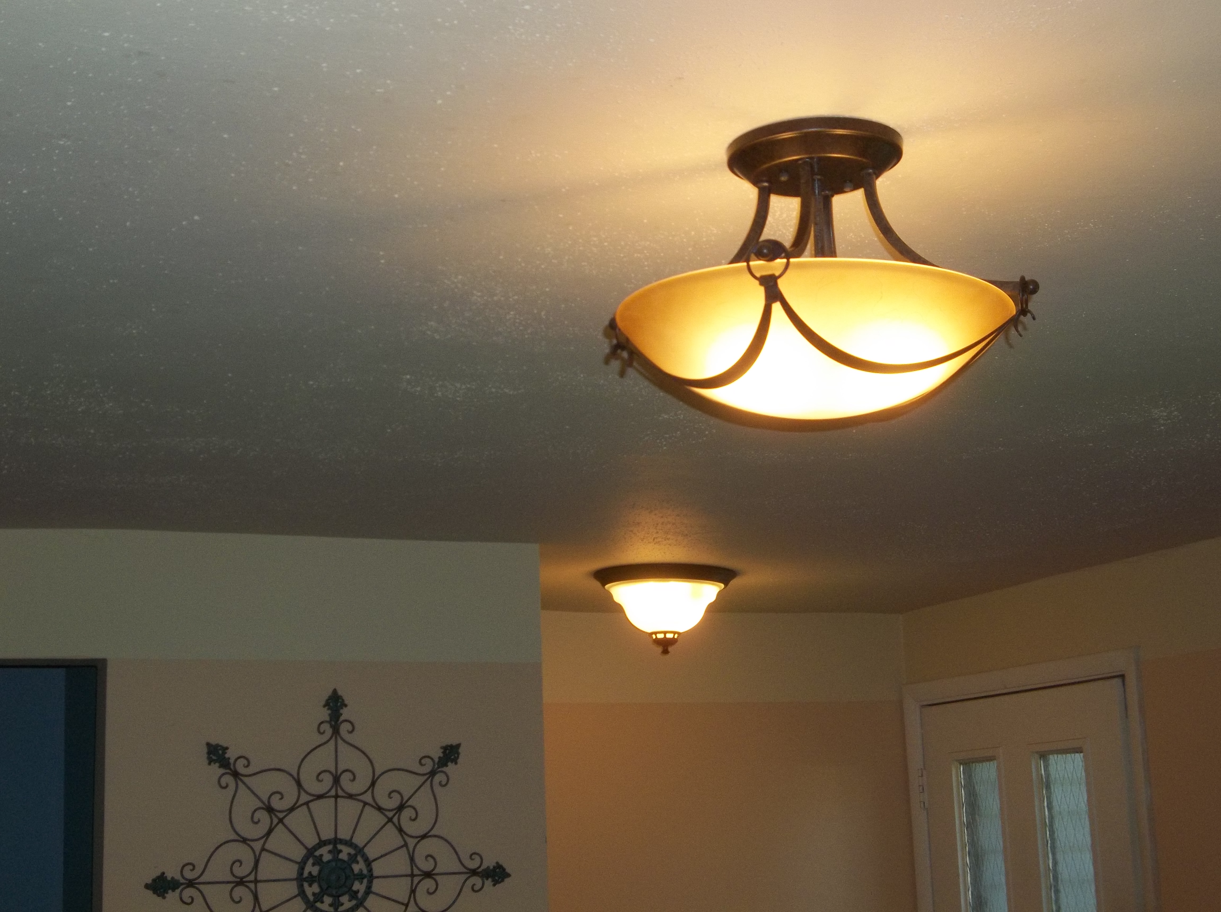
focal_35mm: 52
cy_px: 456
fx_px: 1831
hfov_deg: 36.9
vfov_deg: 28.0
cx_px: 610
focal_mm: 9.3
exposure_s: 1/60
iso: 160
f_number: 5
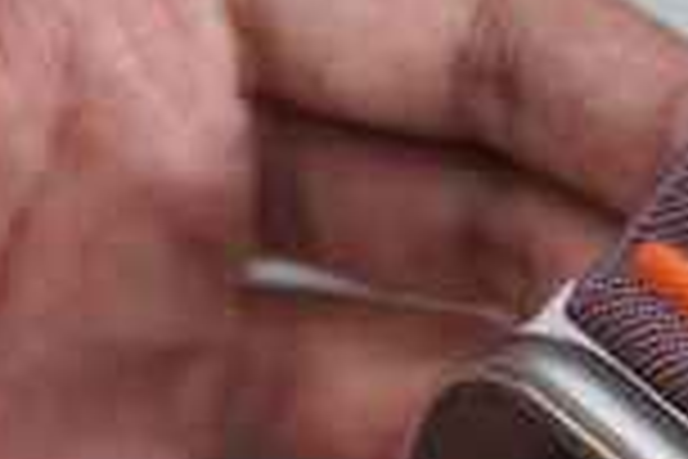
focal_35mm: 162
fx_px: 3096
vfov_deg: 8.4
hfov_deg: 12.5
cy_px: 484
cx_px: 692
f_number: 4
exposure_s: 1/90
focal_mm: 62
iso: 2000
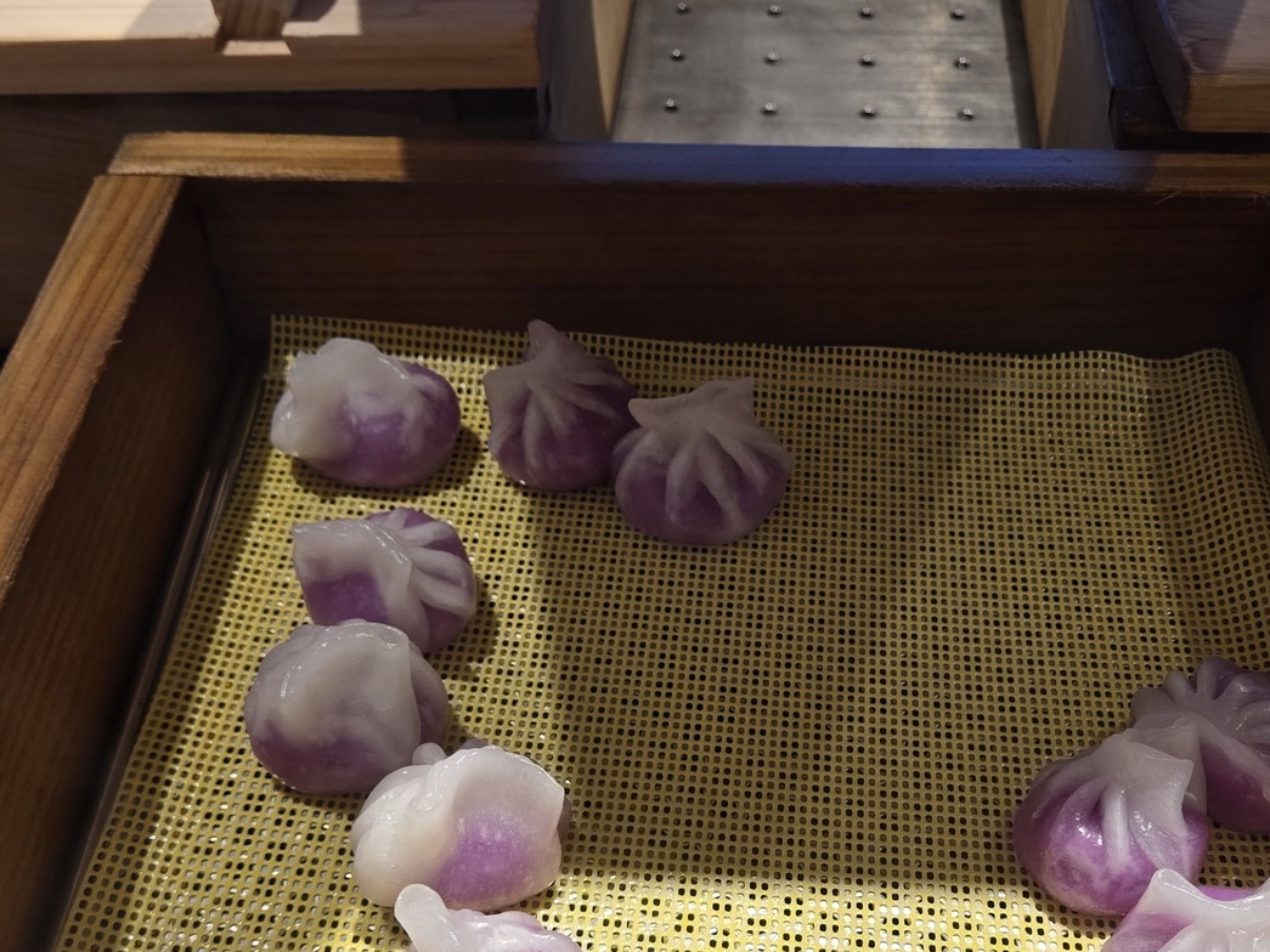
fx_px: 1614
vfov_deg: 32.2
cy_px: 721
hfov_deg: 42.8
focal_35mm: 44
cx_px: 749
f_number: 1.8
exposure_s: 1/120
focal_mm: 5.4
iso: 50
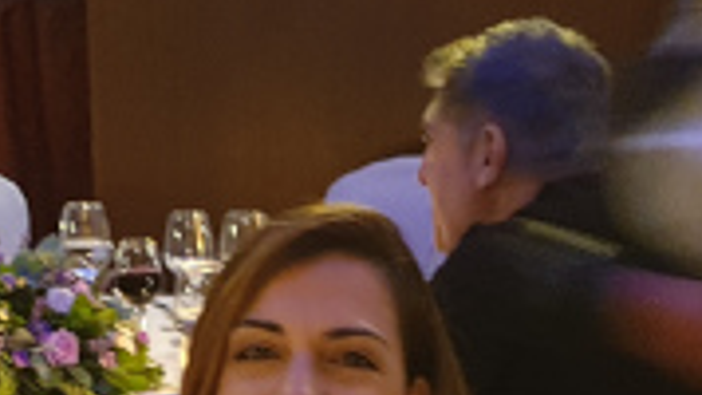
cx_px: 260
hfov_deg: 16.9
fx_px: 2363
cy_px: 747
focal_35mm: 127
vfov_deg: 9.1
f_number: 1.5
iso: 250
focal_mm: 4.3
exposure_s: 1/10
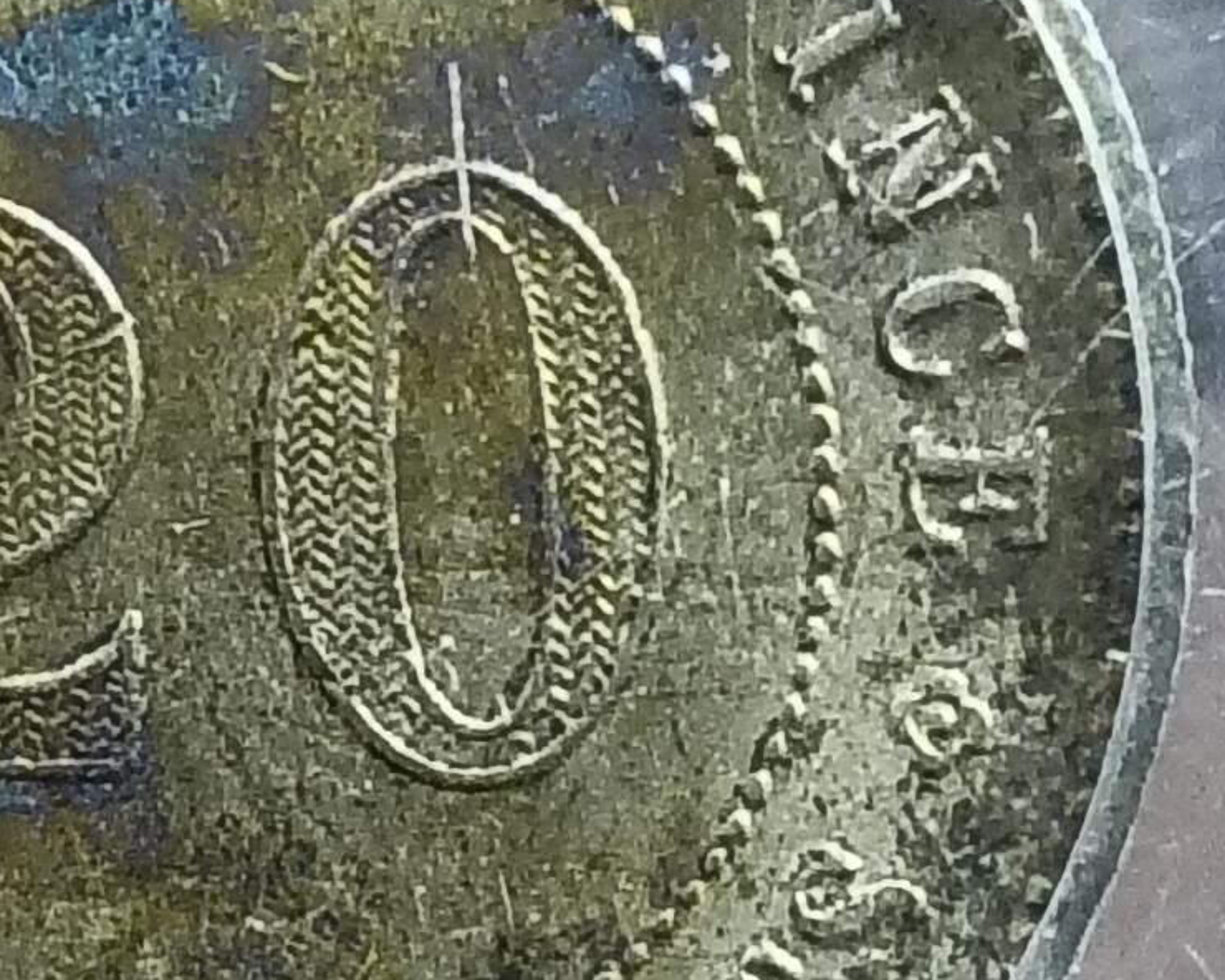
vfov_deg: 7.9
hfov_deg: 9.9
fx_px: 7070
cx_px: 166
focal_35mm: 195
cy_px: 727
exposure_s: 1/25
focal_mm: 3.98
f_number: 1.8
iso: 1000
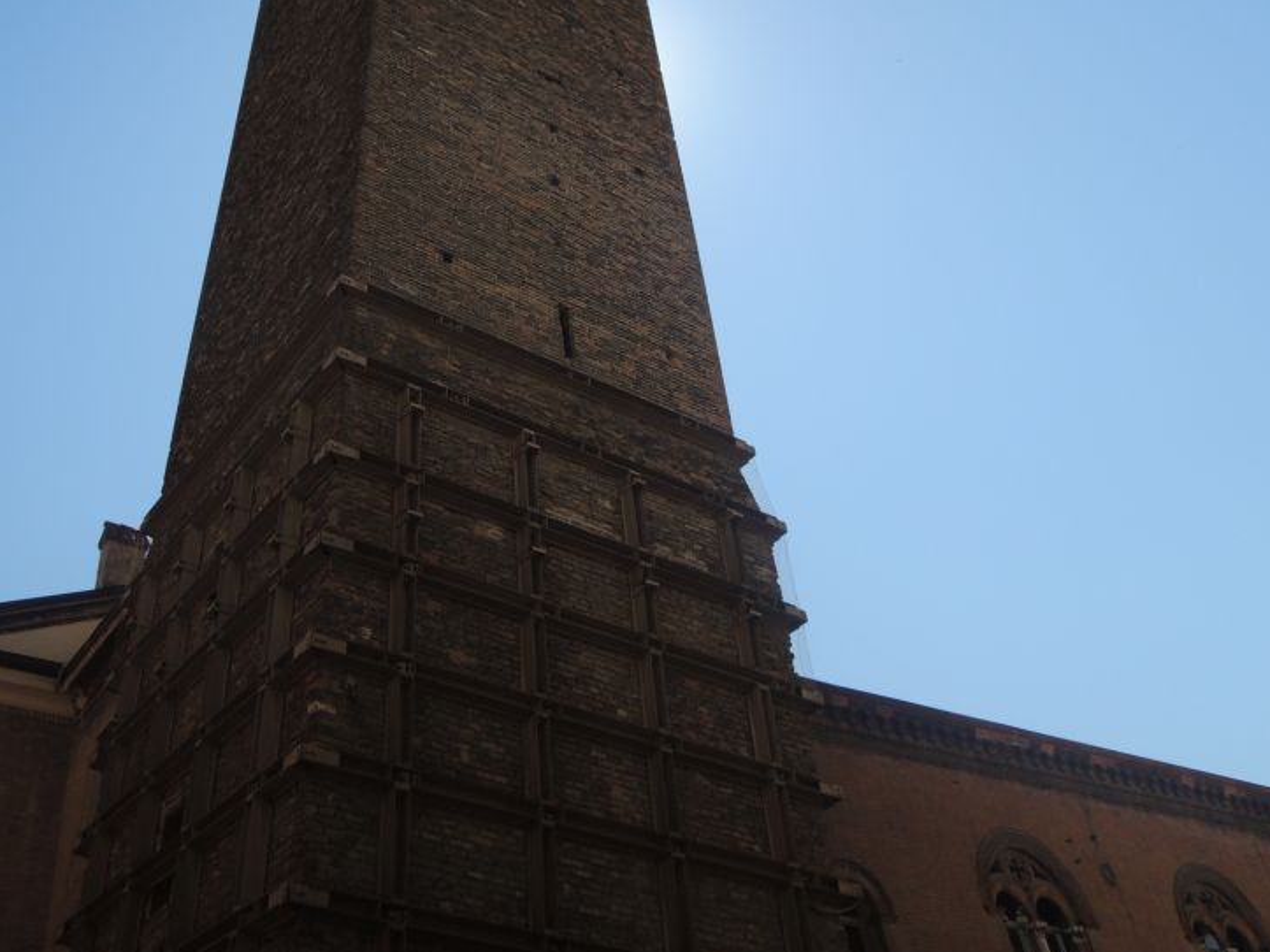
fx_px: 1247
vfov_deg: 41.2
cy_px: 304
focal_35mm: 34
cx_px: 418
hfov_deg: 52.9
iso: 100
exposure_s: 1/1600
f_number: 3.5
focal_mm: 4.3
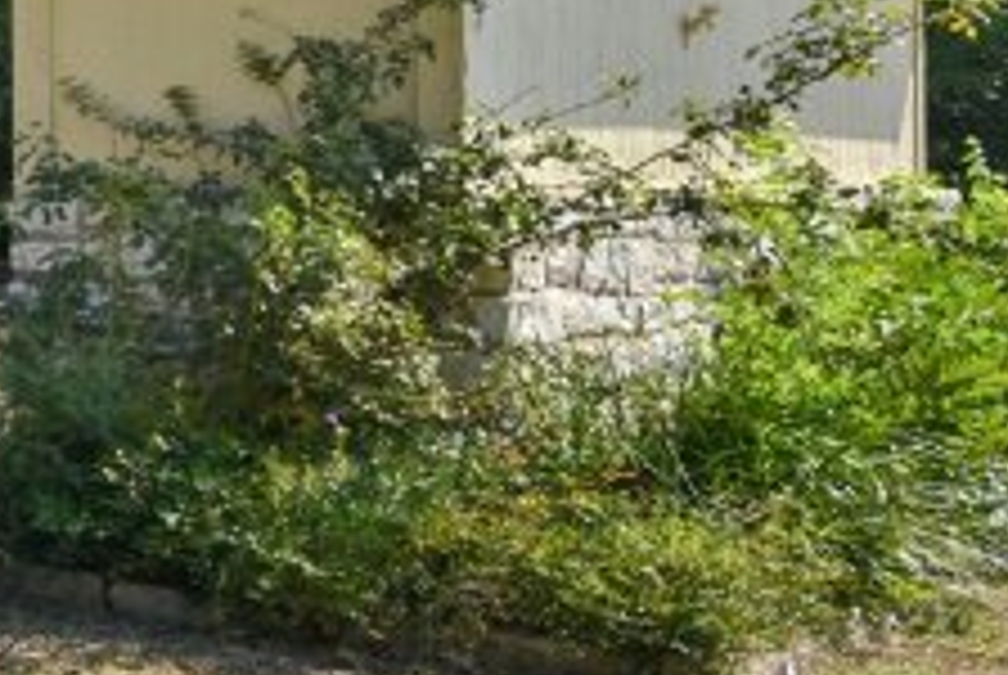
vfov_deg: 17.7
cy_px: 194
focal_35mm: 77
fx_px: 2159
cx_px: -1078
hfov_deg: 17.5
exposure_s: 1/250
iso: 100
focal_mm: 15
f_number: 8
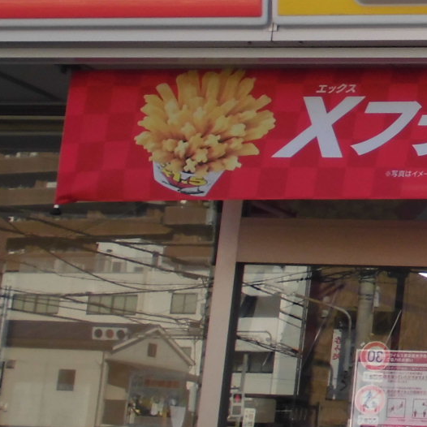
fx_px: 1633
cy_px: 54
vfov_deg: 14.8
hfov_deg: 13.4
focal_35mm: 117
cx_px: 761
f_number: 4
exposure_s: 1/250
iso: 100
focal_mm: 6.1
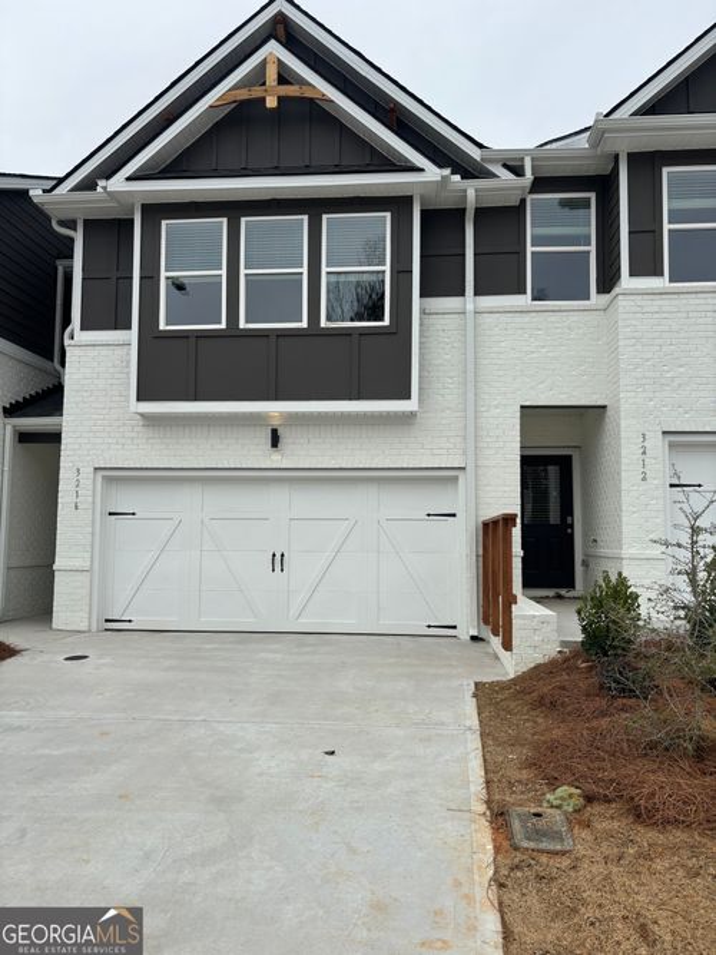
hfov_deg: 53.0
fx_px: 717
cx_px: 358
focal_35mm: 26
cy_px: 478
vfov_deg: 67.3
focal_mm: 5.96
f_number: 1.6
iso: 50
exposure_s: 1/4425
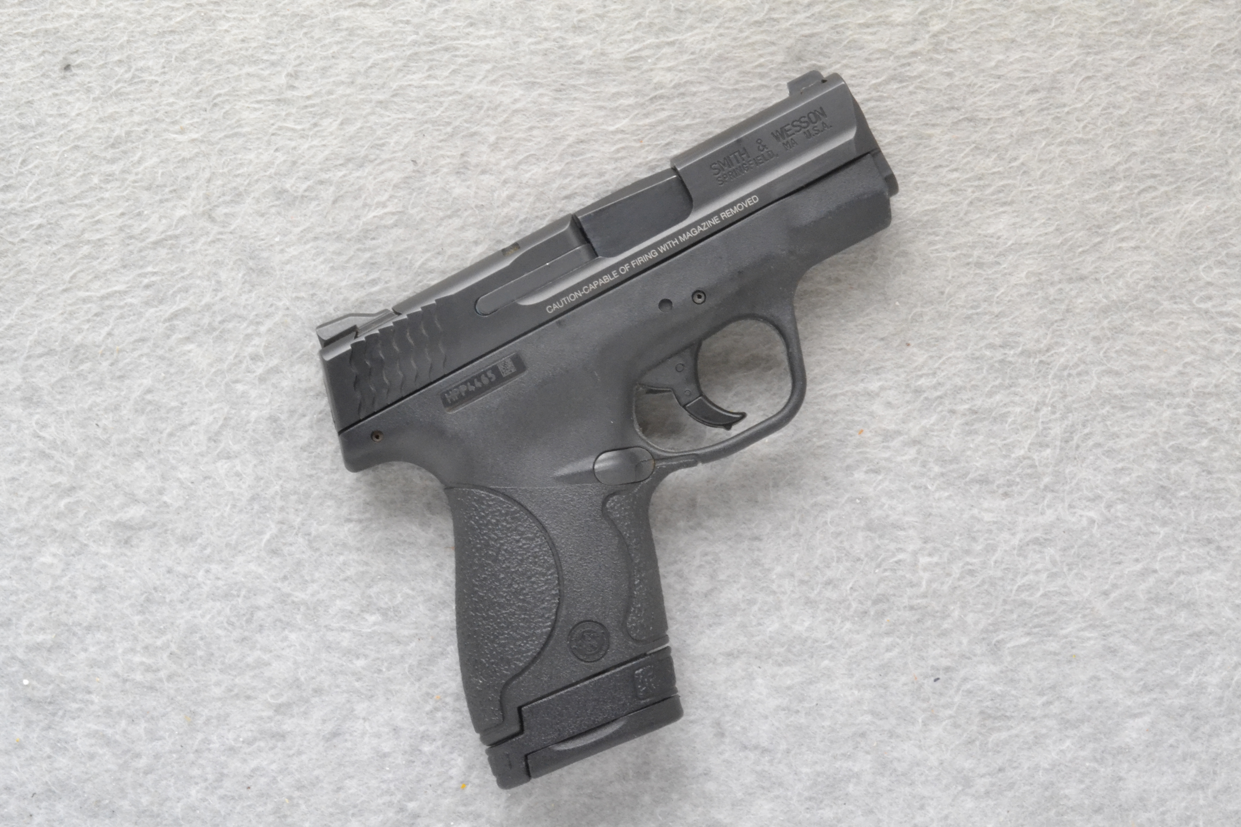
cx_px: 620
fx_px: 2172
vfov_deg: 21.6
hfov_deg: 31.9
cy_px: 414
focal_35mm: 63
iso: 3200
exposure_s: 1/60
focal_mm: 42
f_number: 20
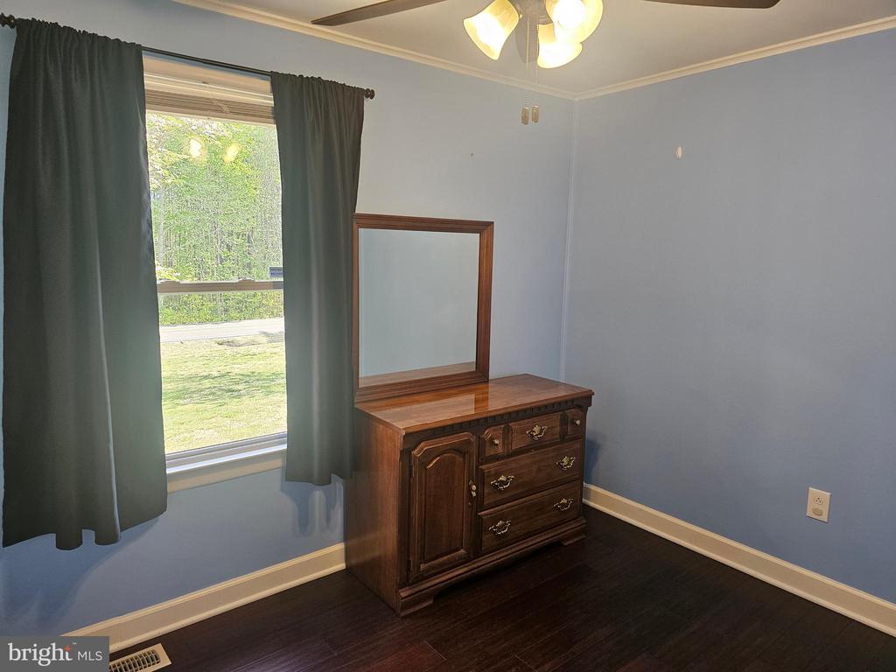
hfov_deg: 73.9
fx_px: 595
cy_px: 336
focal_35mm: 23
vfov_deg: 58.9
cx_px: 448
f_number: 1.7
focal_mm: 6.3
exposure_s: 1/120
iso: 160
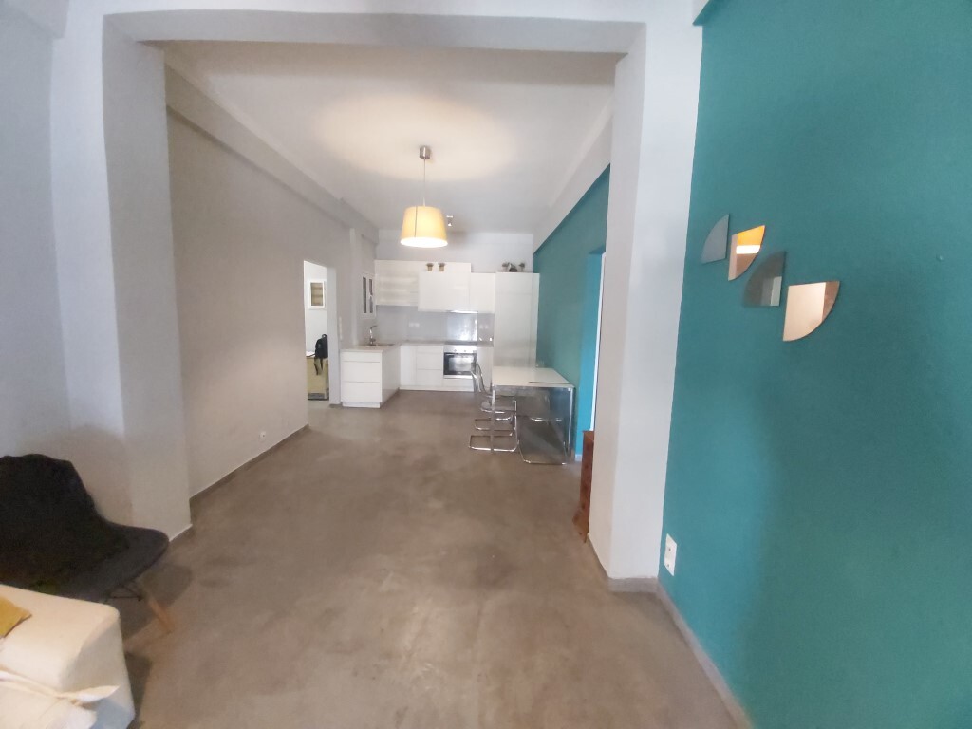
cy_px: 364
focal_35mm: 12
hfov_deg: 110.5
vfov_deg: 94.5
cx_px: 486
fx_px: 337
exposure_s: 1/20
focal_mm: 1.42
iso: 500
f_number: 2.2
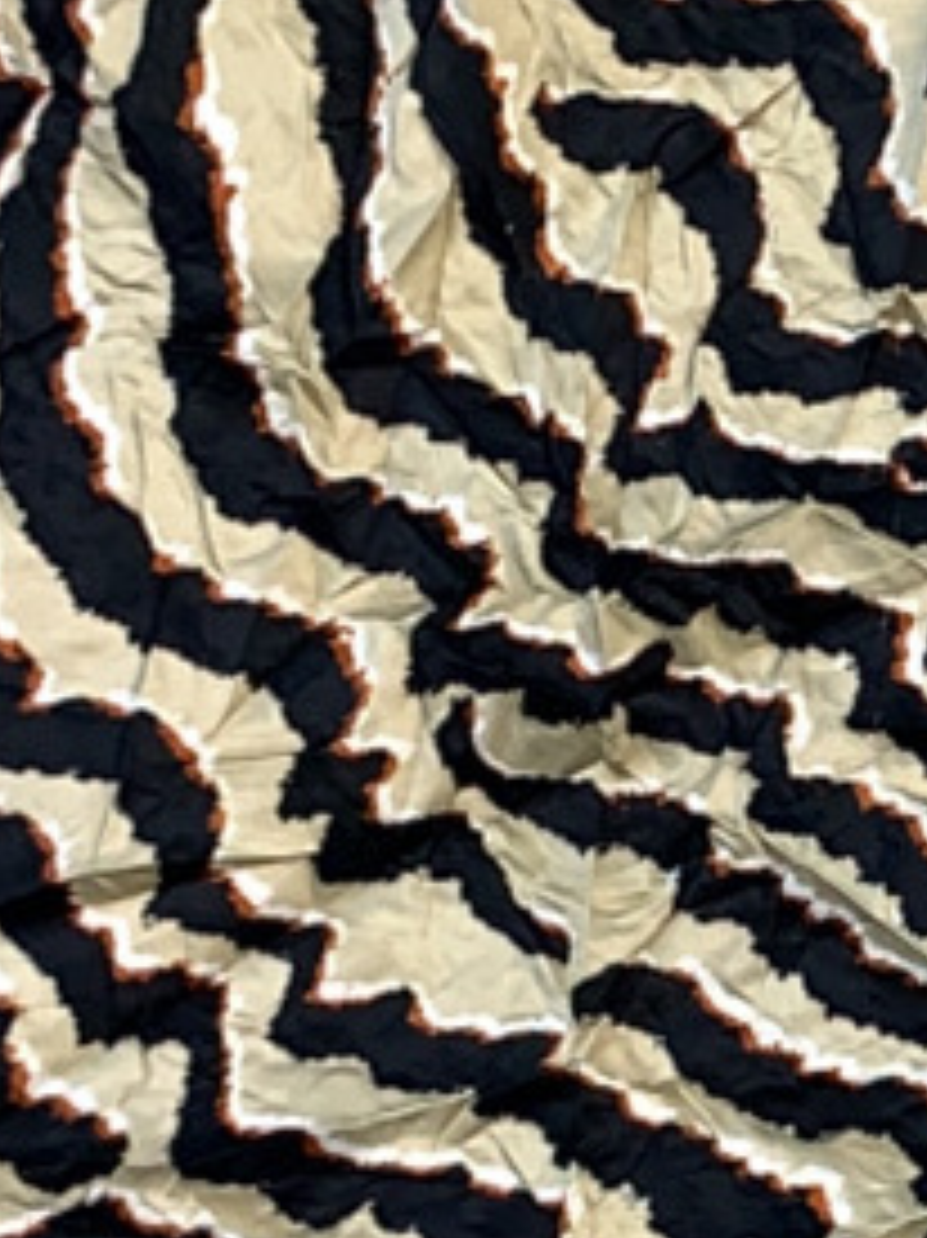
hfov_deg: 14.0
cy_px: 756
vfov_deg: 19.2
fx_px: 3645
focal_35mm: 102
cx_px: 1130
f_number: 1.8
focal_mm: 4.25
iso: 50
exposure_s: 1/100
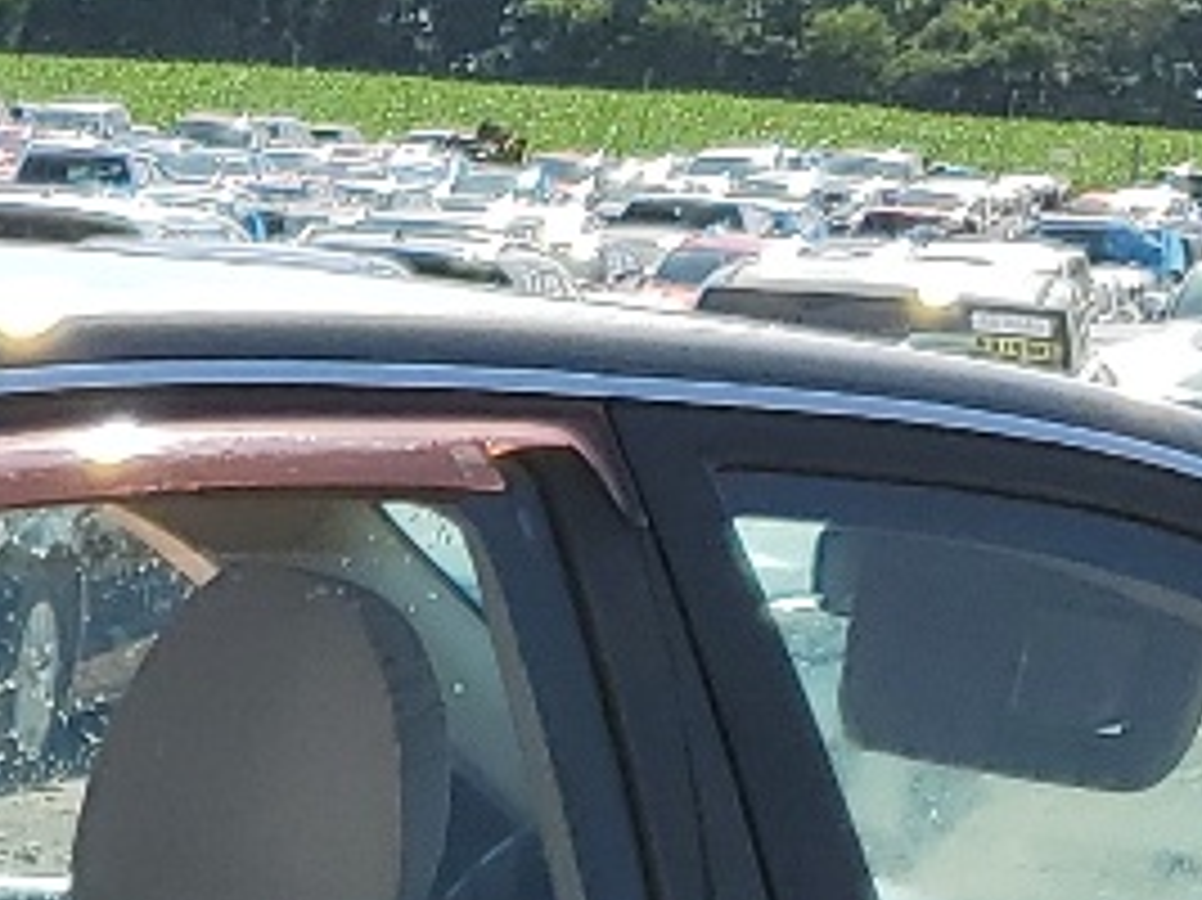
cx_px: -306
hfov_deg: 12.3
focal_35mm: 156
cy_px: 1652
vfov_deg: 9.1
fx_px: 5414
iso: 50
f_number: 1.5
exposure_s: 1/3333
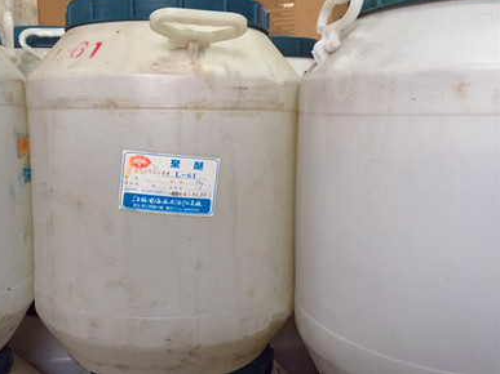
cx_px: 243
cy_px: 182
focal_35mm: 30
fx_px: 433
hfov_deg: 60.0
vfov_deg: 46.8
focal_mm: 4.15
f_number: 2.2
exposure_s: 1/8
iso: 100
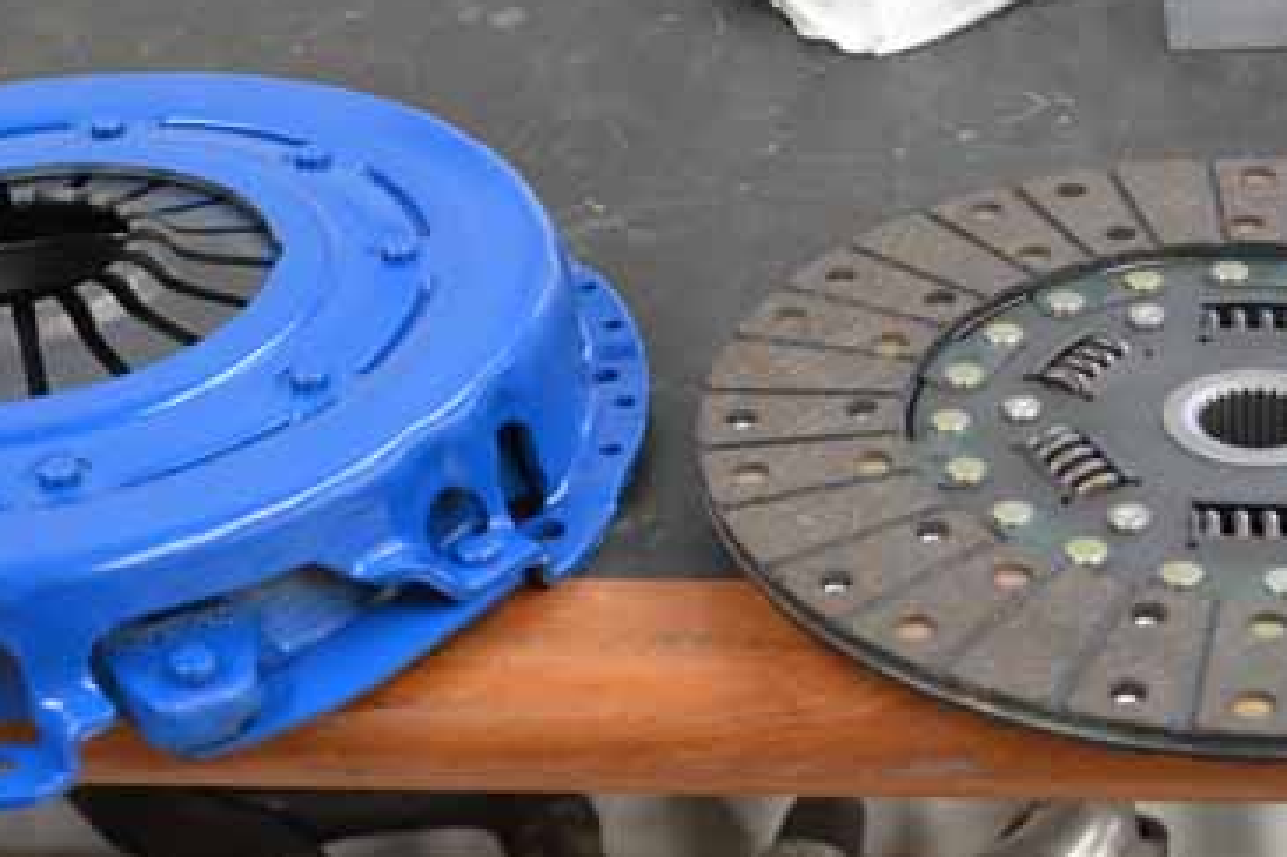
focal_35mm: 92
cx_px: 656
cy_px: 296
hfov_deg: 22.2
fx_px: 3287
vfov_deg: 14.8
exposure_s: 1/60
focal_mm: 28
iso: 450
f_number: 4
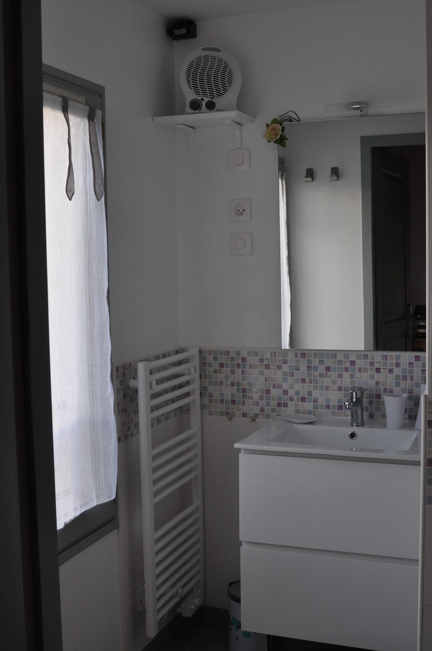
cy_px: 326
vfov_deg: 46.4
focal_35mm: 42
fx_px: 758
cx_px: 216
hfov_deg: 31.8
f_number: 5.6
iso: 400
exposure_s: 1/125
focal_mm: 28
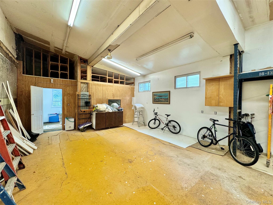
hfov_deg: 102.1
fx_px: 110
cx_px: 136
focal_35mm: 14
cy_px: 102
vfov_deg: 85.7
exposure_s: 1/120
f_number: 2.2
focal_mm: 2.22
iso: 160
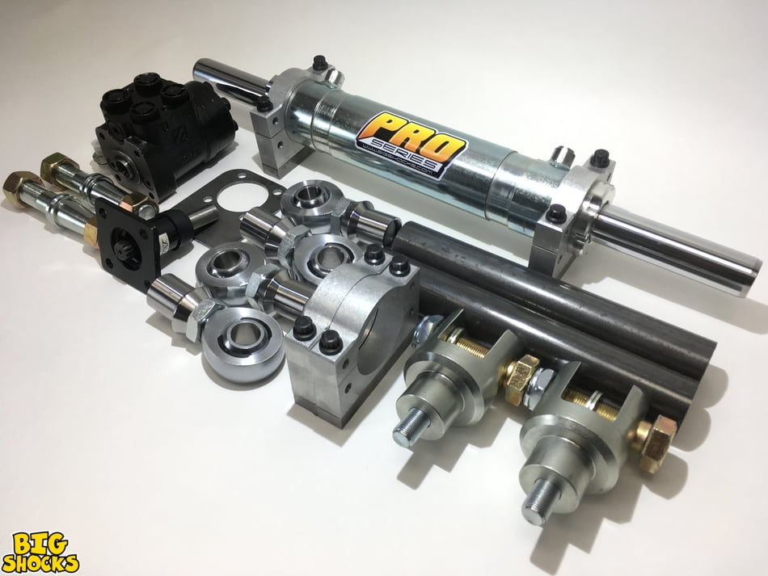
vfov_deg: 48.2
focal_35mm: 29
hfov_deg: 61.6
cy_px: 288
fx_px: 644
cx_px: 384
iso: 32
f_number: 2.2
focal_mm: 4.15
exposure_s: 1/120
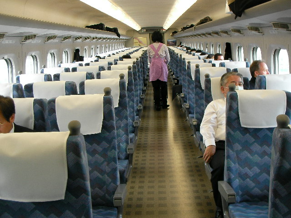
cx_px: 146
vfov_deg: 31.5
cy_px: 109
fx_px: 387
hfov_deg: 41.2
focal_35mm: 46
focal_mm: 7.7
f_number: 3.5
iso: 75
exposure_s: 1/33.2
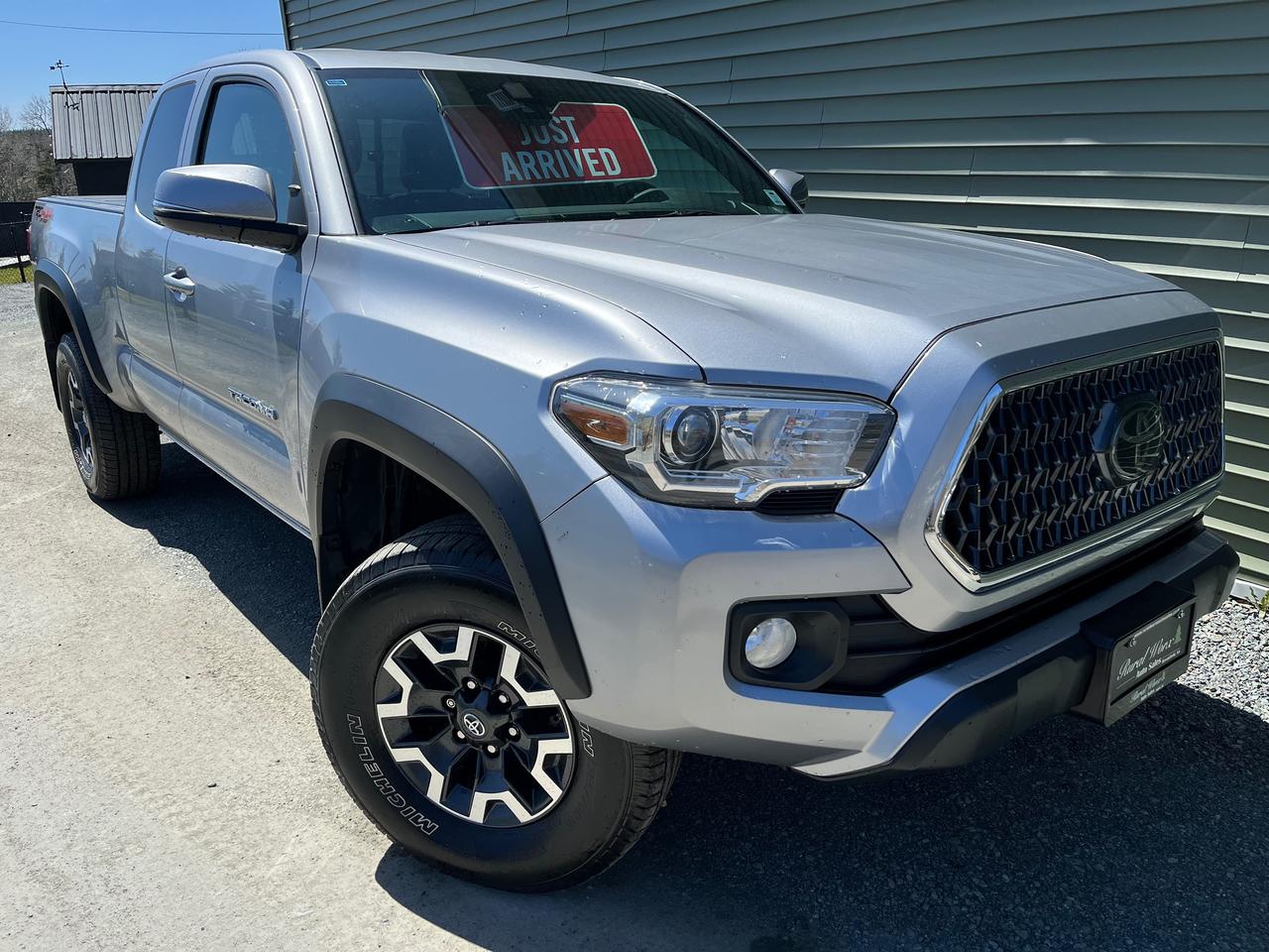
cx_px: 634
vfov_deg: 53.1
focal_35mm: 26
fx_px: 953
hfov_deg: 67.3
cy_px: 476
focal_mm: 5.1
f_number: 1.6
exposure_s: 1/4651
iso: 50
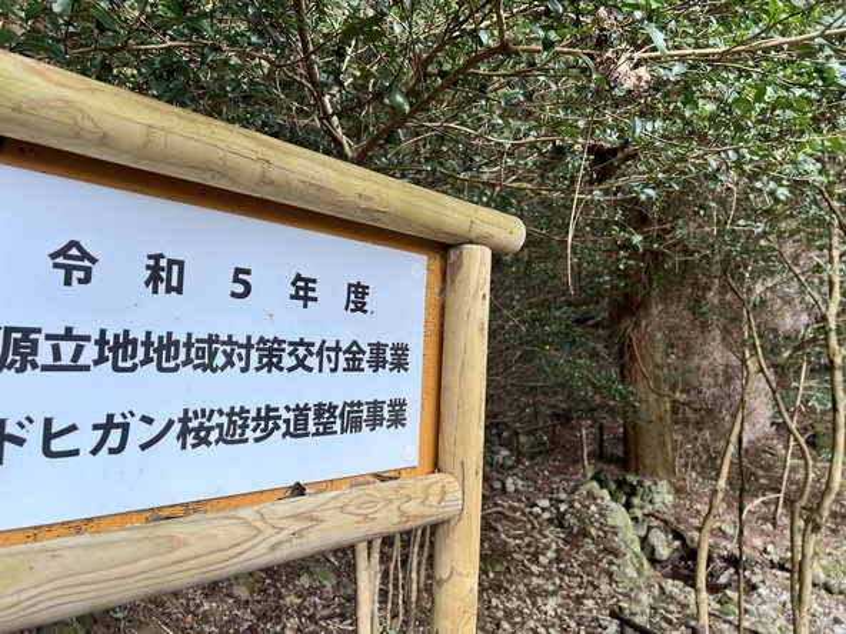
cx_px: 423
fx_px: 635
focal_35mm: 26
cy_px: 317
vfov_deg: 53.1
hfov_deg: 67.3
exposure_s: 1/121
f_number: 1.5
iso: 50
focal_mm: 5.7
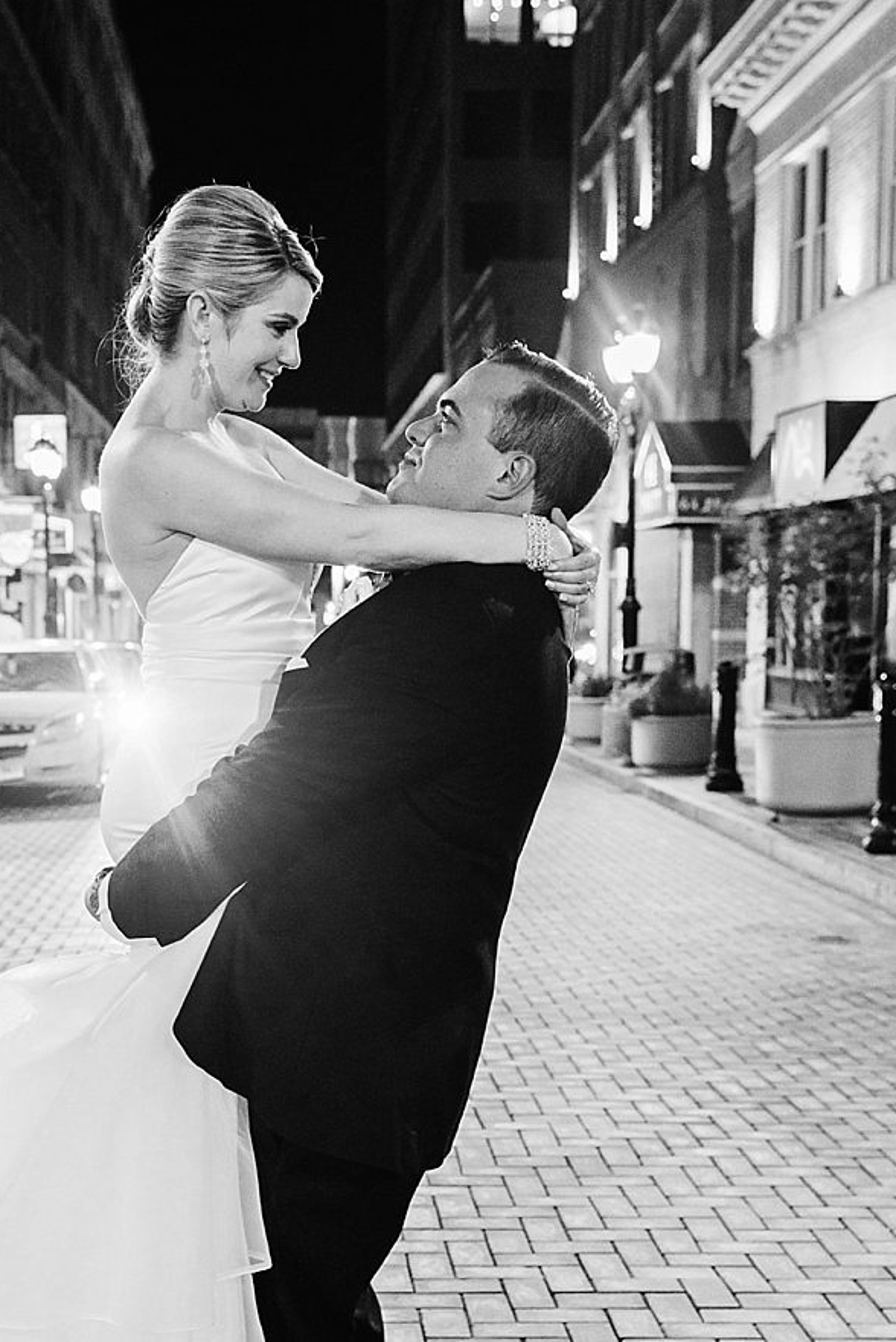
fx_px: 2087
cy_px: 894
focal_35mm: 56
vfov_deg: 35.3
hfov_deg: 24.1
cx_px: 282
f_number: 3.5
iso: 800
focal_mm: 35
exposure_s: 1/50
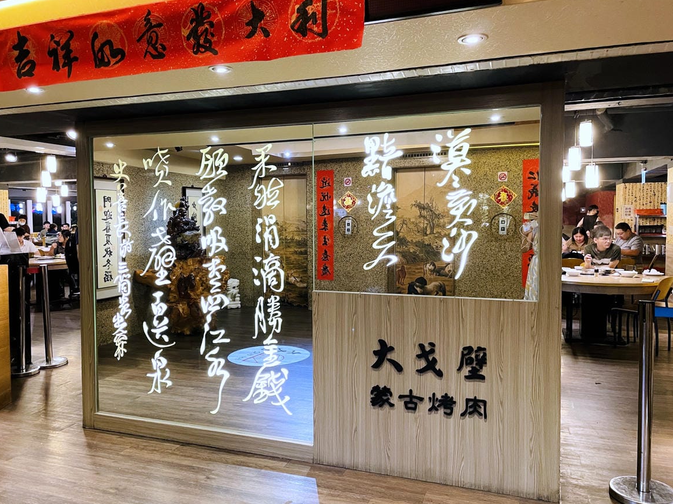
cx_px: 324
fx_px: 525
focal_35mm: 27
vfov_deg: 51.3
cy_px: 245
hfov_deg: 65.3
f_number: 1.6
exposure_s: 1/60
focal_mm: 4.2
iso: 320
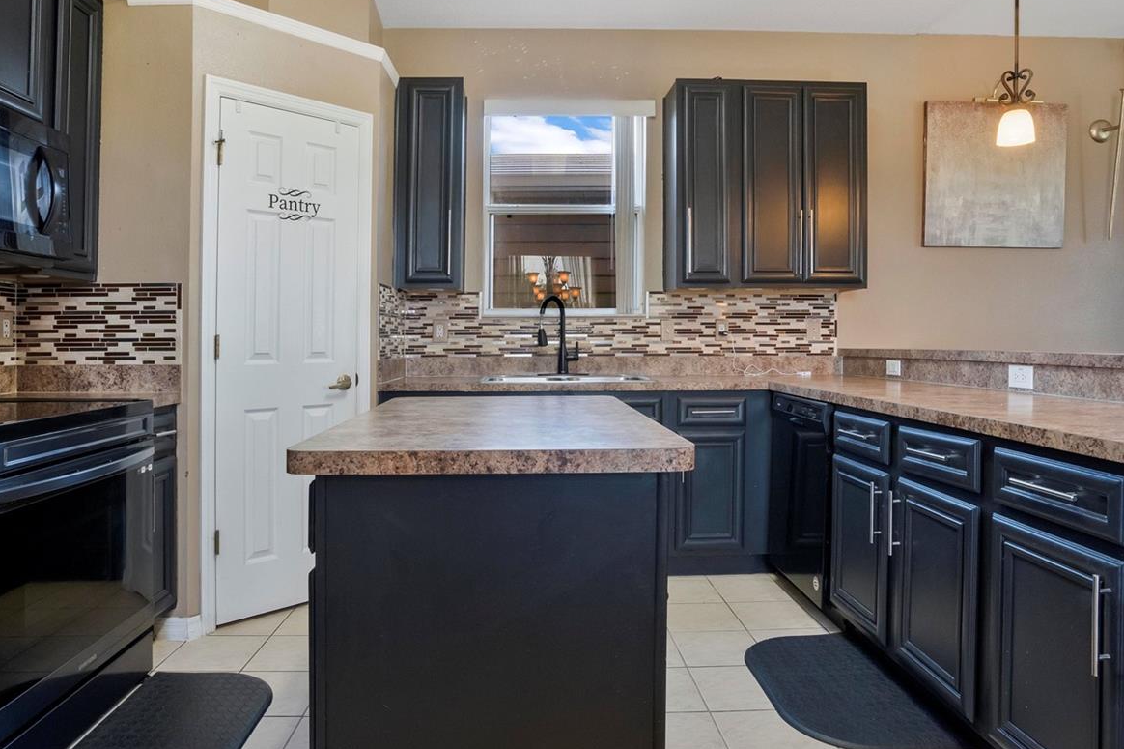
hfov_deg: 78.6
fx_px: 687
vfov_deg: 57.2
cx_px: 553
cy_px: 361
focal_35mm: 22
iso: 1600
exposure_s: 1/30
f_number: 11
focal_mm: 16
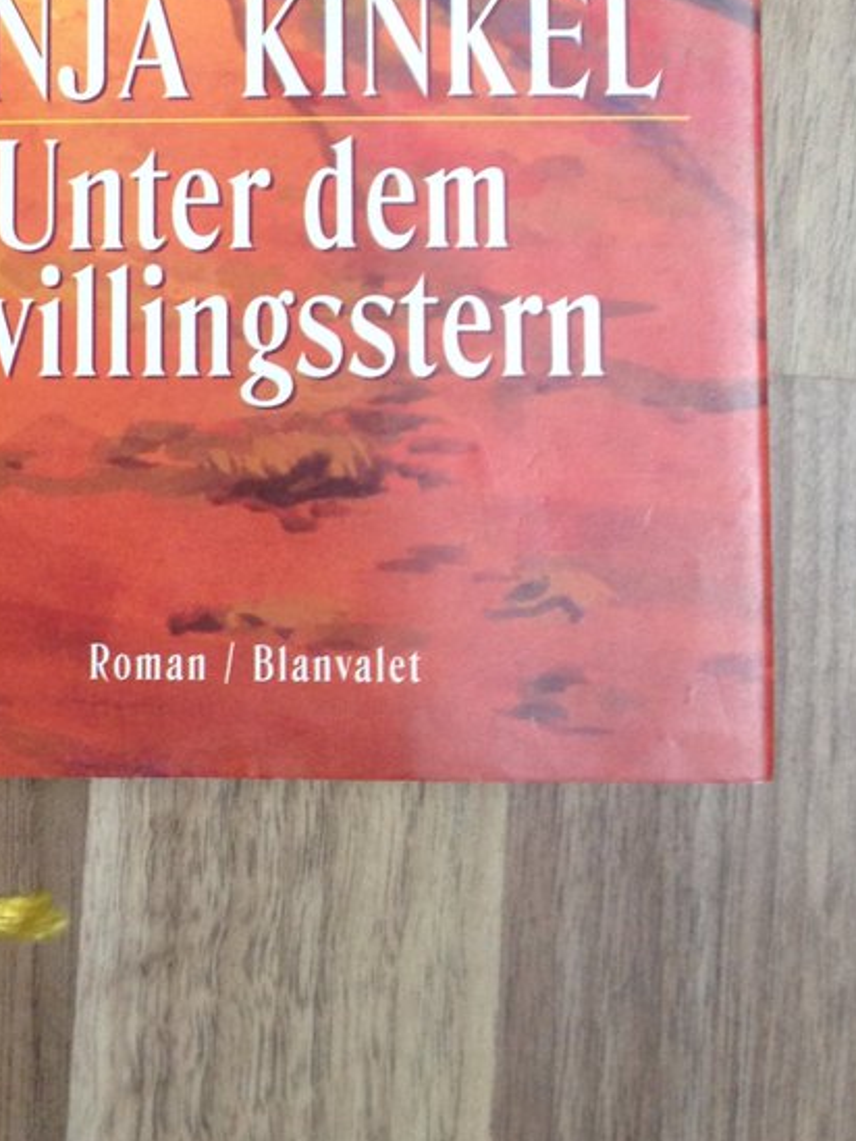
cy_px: 174
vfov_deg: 22.6
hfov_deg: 17.3
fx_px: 2801
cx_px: 226
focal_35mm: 85
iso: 64
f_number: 2.4
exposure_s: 1/20
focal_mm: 4.28
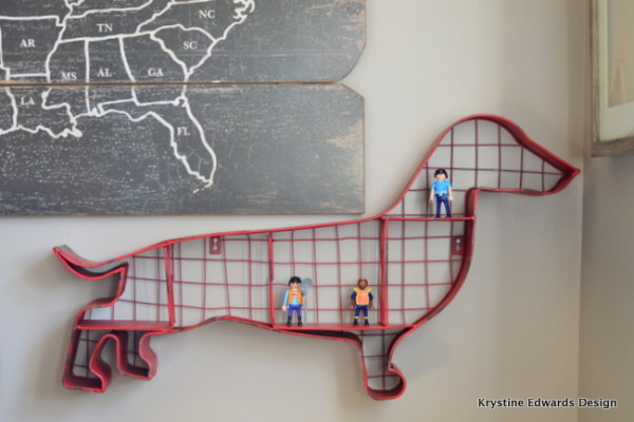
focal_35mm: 75
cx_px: 317
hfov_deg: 27.0
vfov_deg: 18.2
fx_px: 1321
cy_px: 211
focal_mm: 50
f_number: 1.8
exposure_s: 1/80
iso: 400
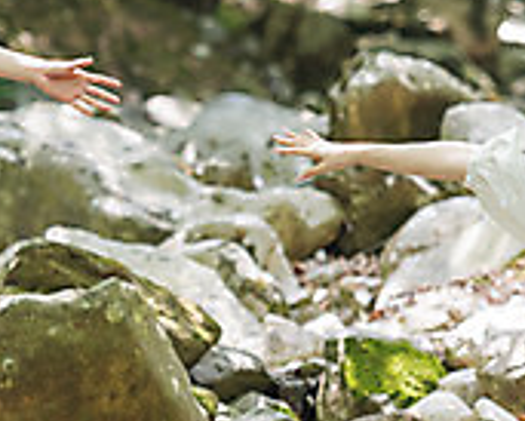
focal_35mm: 402
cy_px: 126
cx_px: 134
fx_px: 6250
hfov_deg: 4.8
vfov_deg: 3.9
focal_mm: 122
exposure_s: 1/250
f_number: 2.8
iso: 400
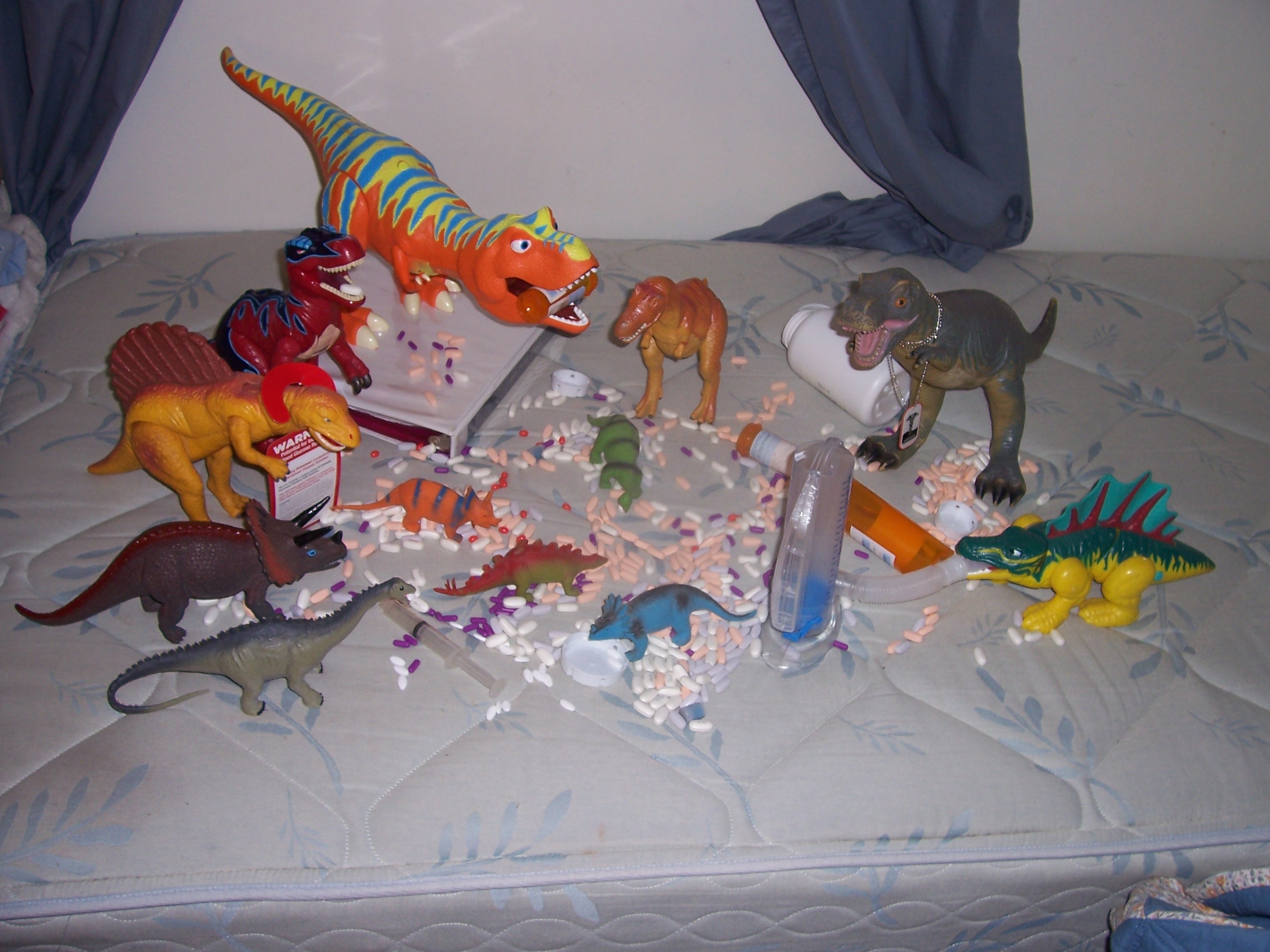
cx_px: 635
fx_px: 1247
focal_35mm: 34
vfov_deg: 41.8
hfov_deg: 54.0
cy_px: 476
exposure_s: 1/60
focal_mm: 5.6
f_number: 2.7
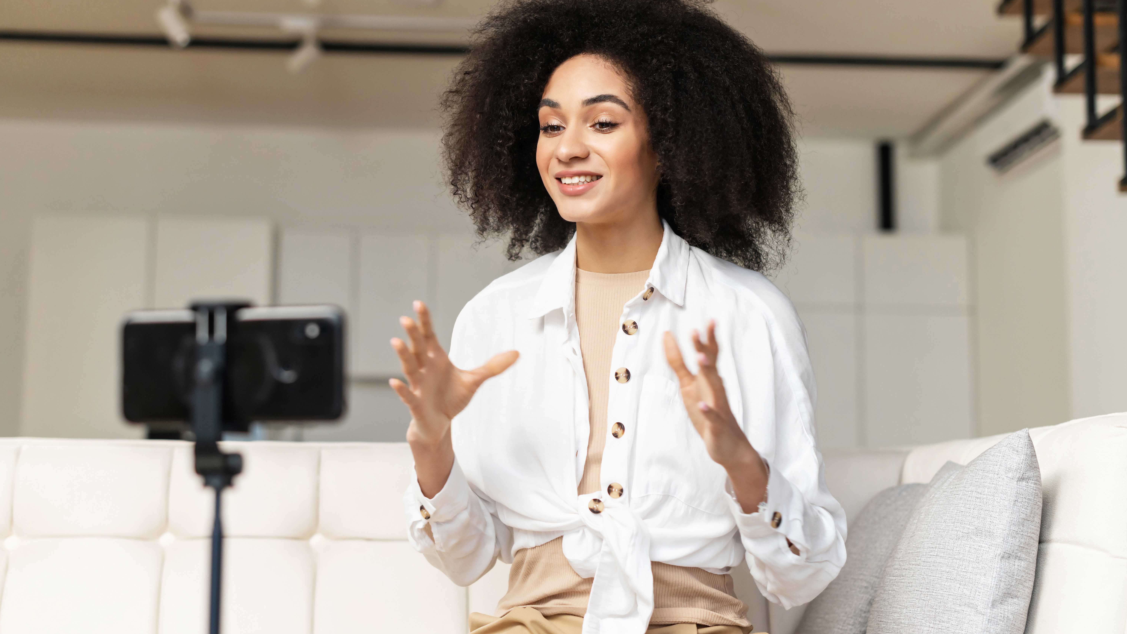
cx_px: 557
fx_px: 1584
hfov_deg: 39.2
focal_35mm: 53
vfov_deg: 22.6
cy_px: 330
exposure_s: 1/160
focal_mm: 50
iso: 400
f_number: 2.8
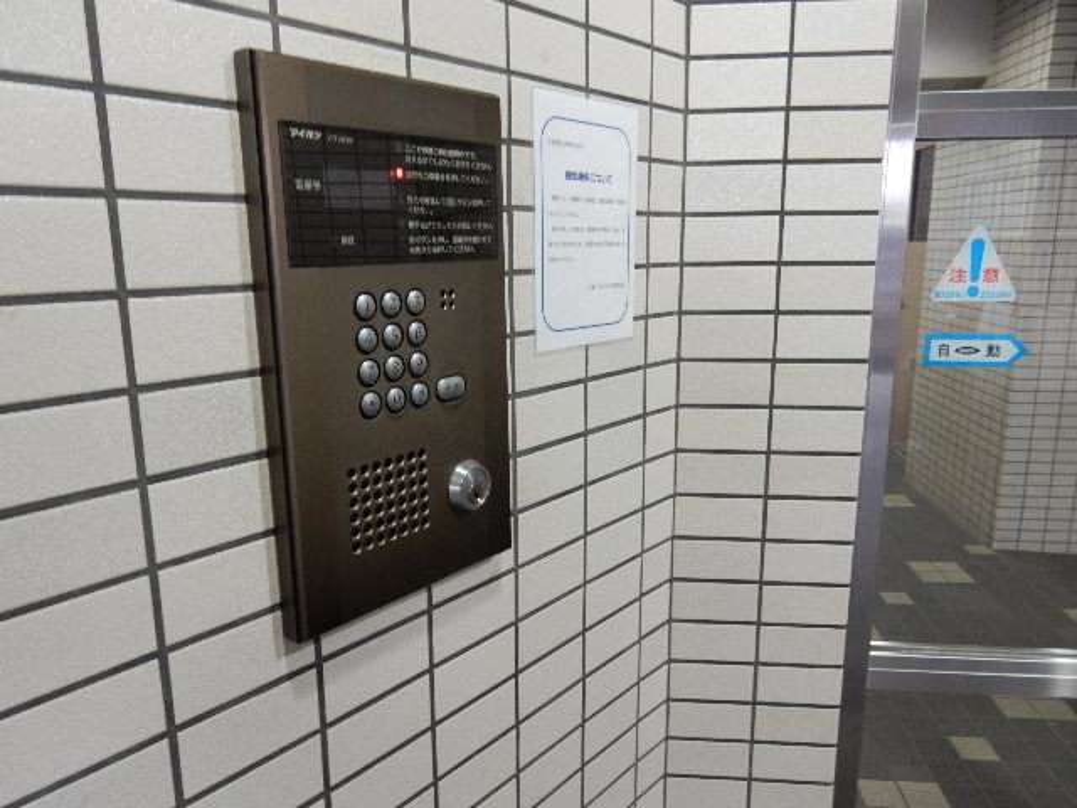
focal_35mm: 25
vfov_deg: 54.9
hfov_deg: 69.4
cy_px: 404
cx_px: 538
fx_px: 778
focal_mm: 4.5
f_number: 3.7
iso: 400
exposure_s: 1/13
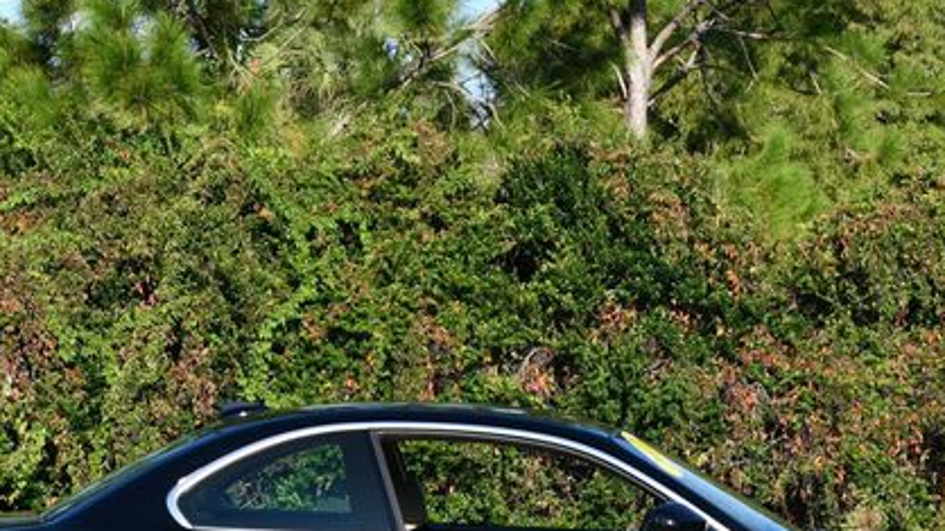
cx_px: 527
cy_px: 434
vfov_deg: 7.9
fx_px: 3858
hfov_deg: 14.0
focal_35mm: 154
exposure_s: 1/250
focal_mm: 48
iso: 110
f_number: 8
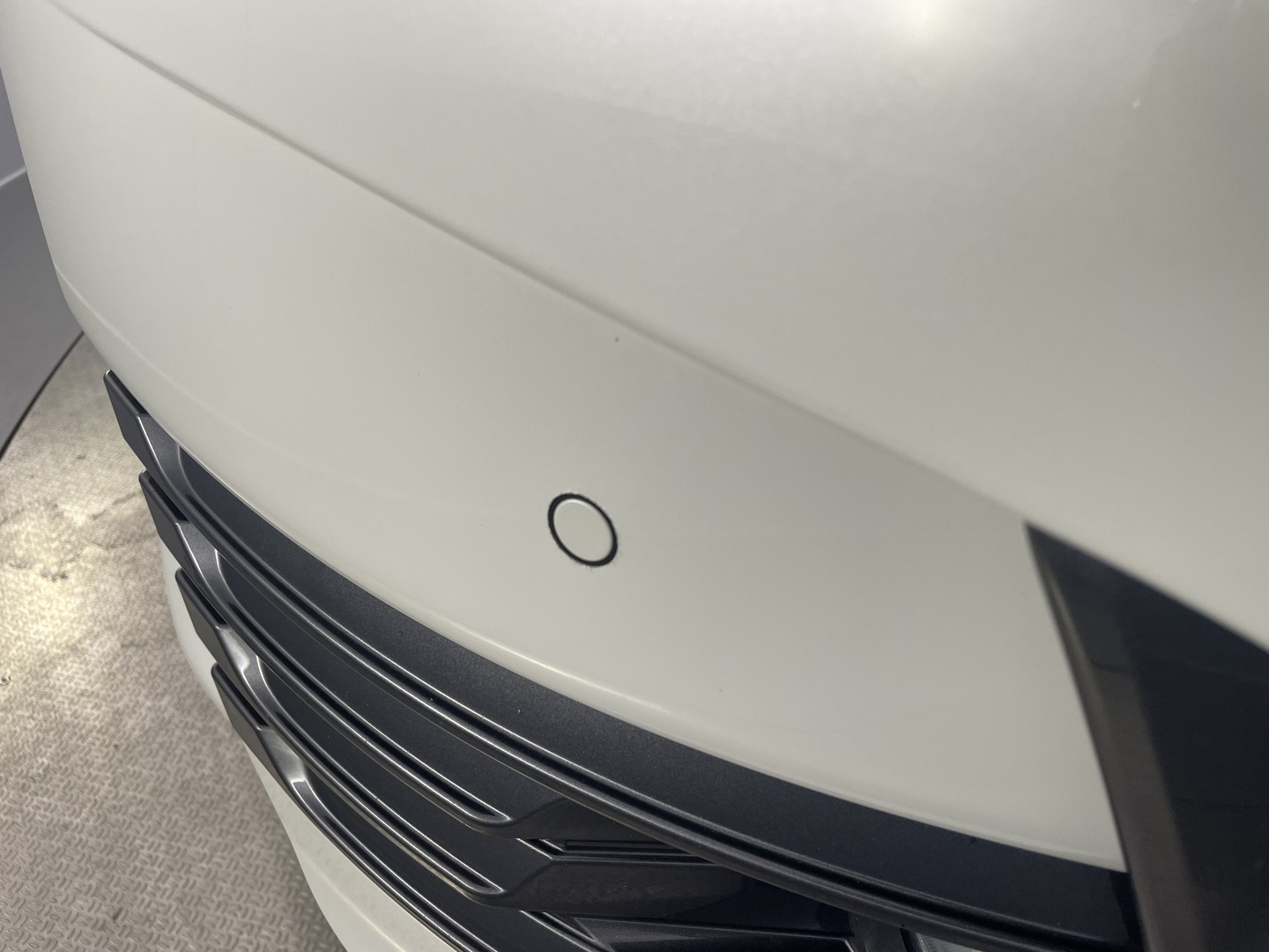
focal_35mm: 26
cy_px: 476
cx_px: 634
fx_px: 953
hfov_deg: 67.3
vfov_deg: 53.1
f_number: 1.6
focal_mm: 4.2
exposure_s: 1/84
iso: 50
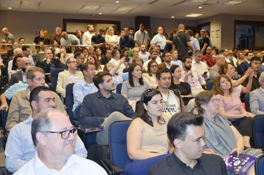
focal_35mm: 60
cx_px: 132
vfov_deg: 22.5
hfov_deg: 33.5
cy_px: 88
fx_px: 439
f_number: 4.5
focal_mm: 40
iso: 800
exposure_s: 1/60
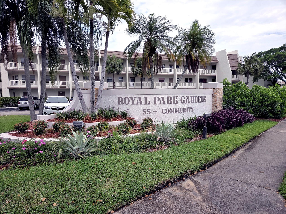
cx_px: 143
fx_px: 190
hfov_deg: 73.9
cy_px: 107
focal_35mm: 23
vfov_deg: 58.9
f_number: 1.8
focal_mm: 5.4
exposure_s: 1/4663
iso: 80
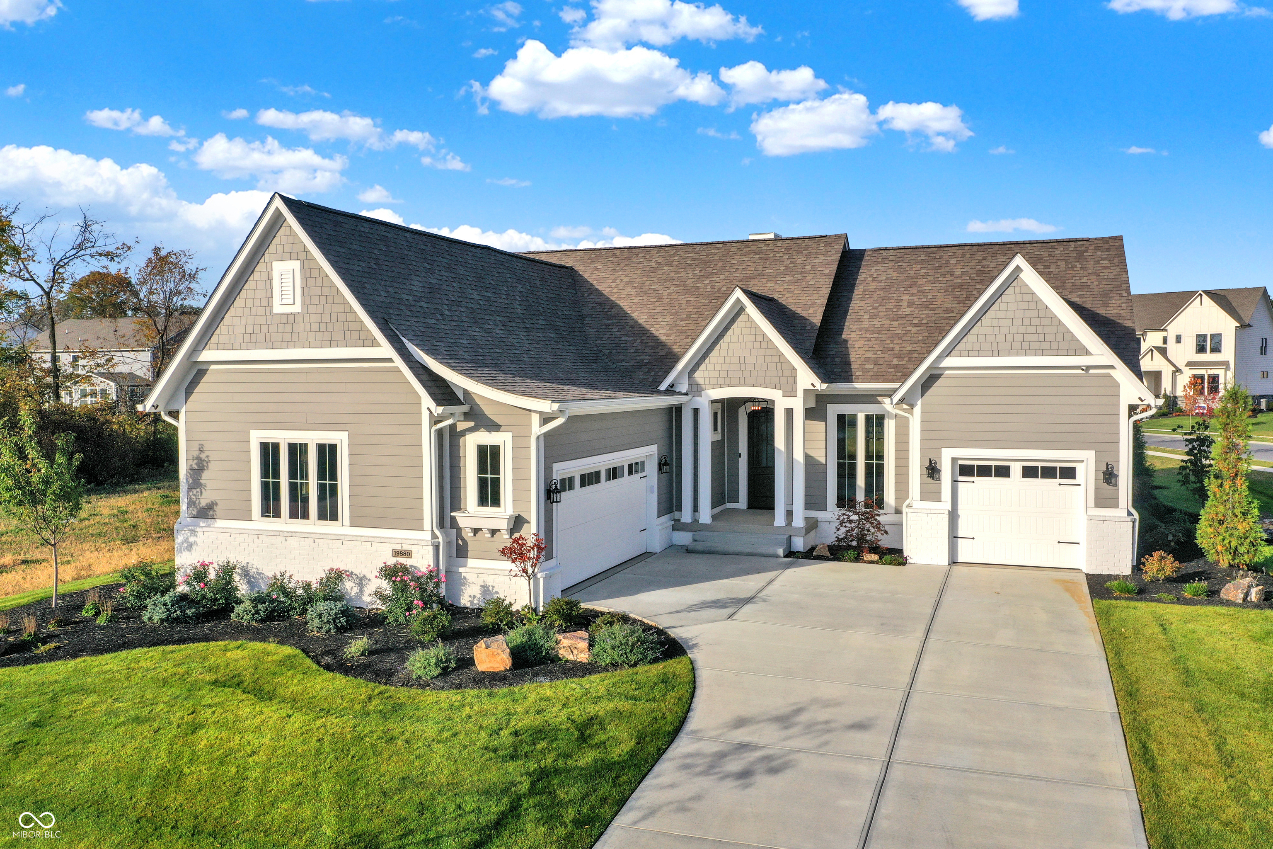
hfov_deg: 65.5
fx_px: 990
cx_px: 636
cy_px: 424
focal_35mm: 28
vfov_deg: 46.4
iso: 100
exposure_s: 1/640
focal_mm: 10.26
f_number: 6.3
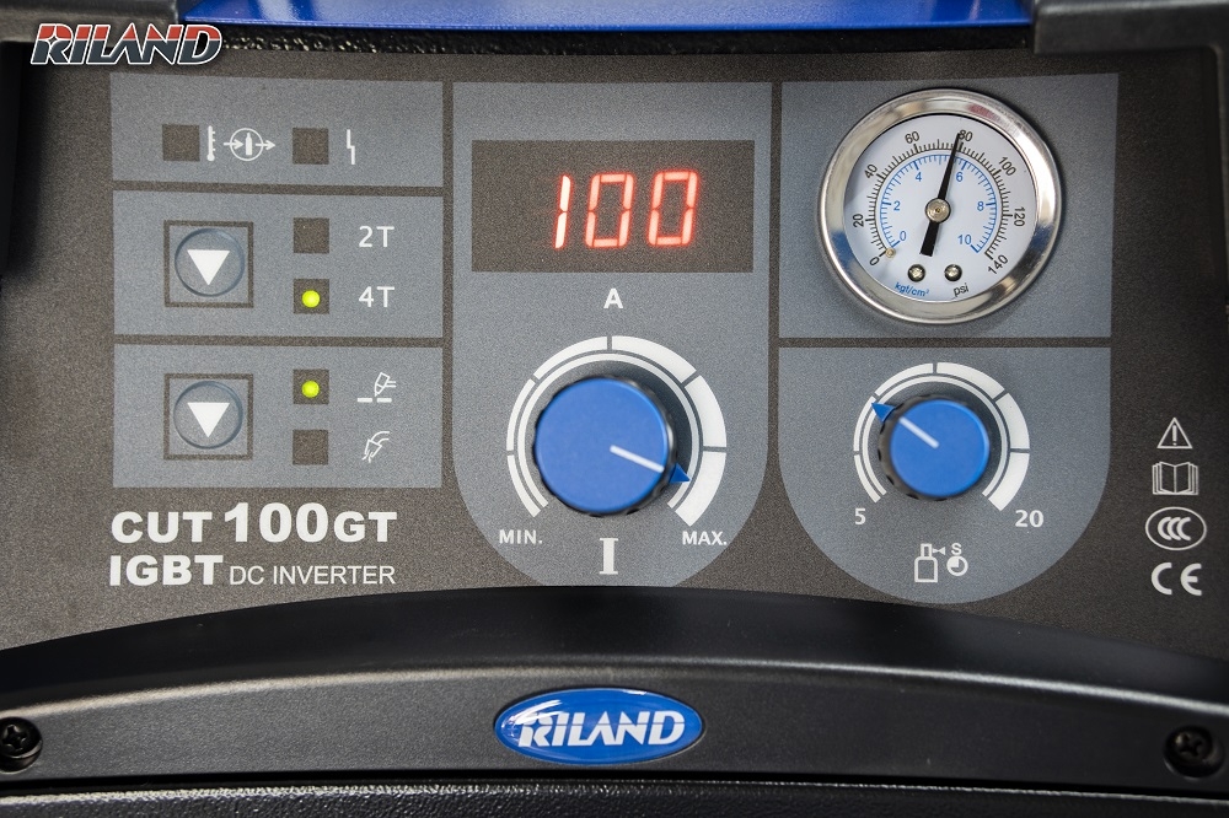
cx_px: 614
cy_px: 409
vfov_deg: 16.3
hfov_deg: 24.2
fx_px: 2867
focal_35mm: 84
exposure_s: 1/80
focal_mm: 56
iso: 320
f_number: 2.2
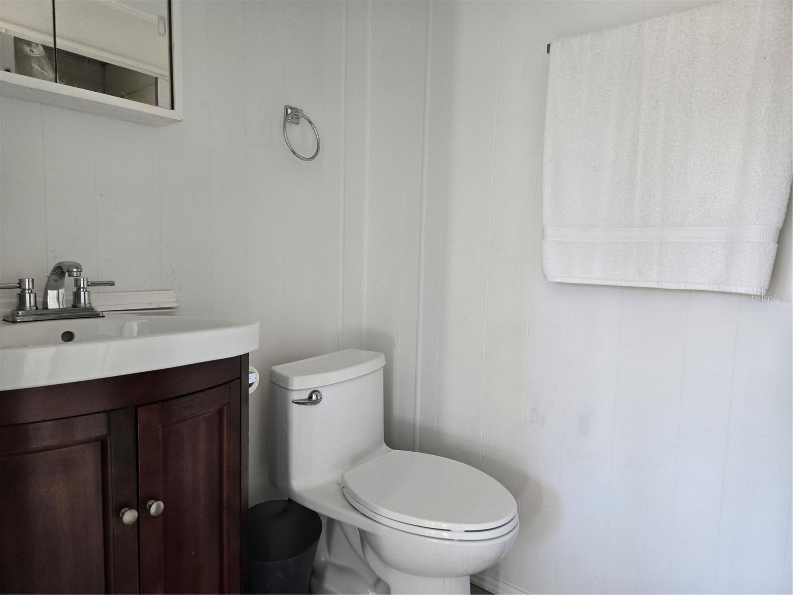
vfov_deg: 58.9
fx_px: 527
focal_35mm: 23
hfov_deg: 73.9
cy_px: 298
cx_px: 396
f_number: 1.8
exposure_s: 1/120
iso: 250
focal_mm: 5.4
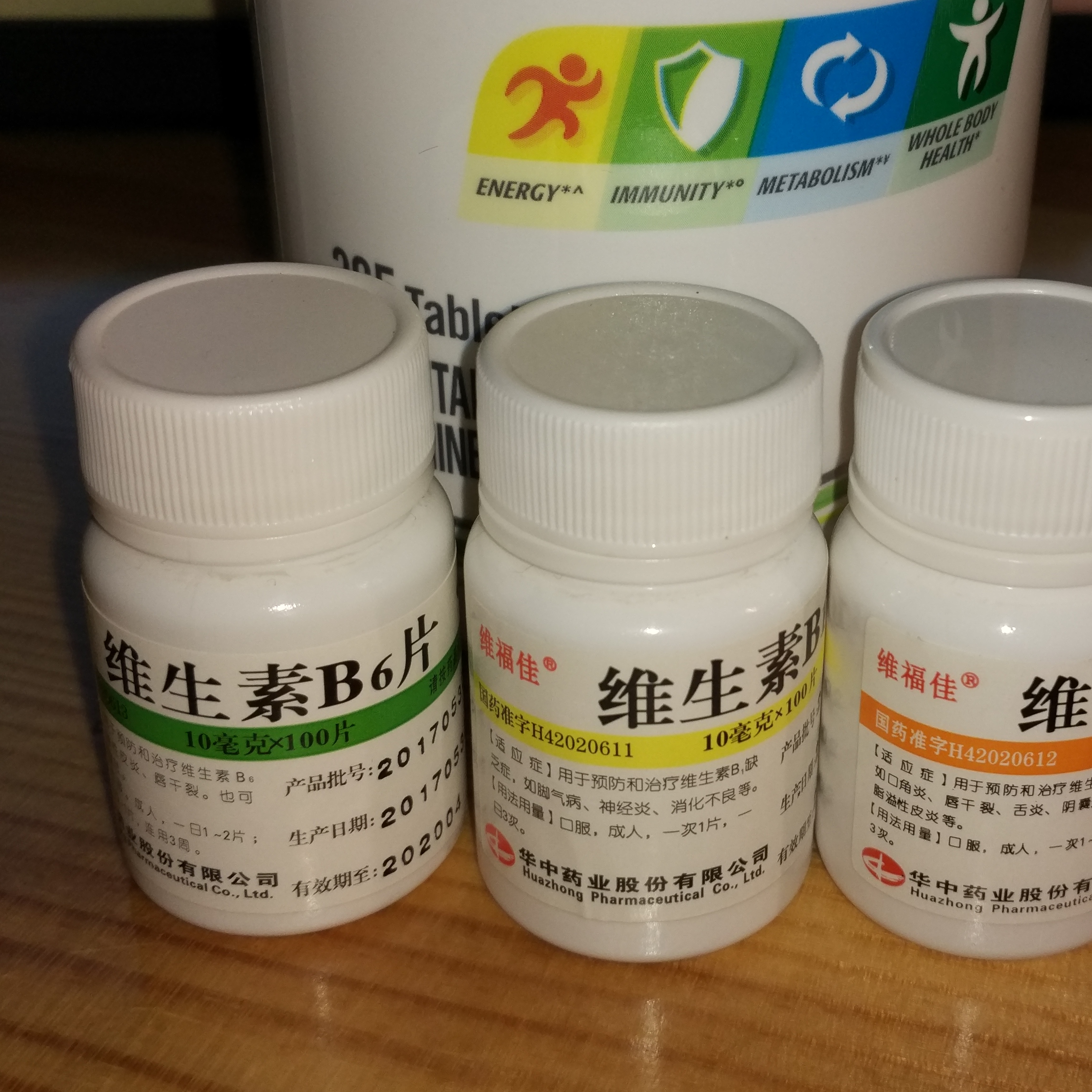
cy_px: 423
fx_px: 1713
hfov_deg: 35.0
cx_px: 736
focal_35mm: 48
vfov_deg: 35.2
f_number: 2
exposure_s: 1/100
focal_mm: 4.12
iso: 169
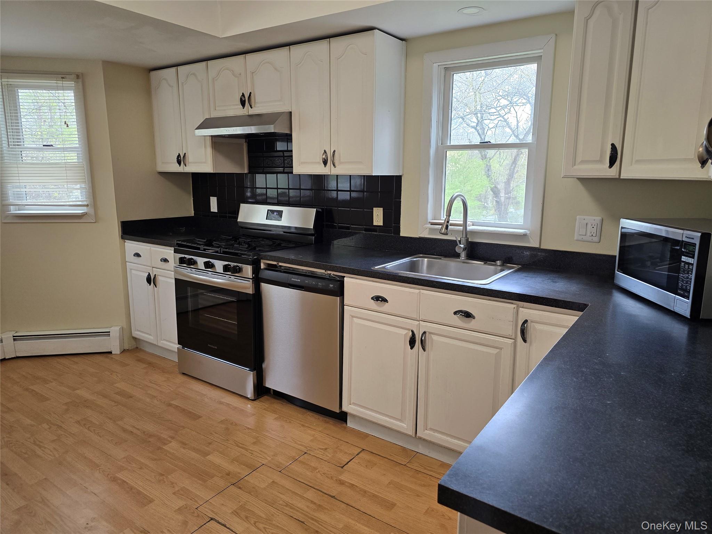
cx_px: 356
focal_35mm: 23
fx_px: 473
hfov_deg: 73.9
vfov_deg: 58.9
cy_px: 267
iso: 100
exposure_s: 1/120
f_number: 1.7
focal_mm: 6.3
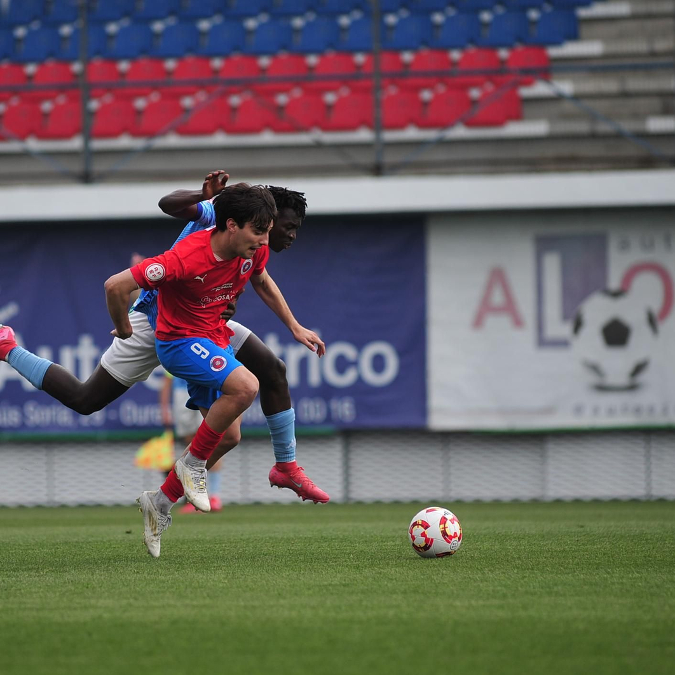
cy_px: 338
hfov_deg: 4.6
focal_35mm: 384
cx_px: 233
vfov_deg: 4.6
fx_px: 8472
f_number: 3.5
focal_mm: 300
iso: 400
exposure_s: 1/1600
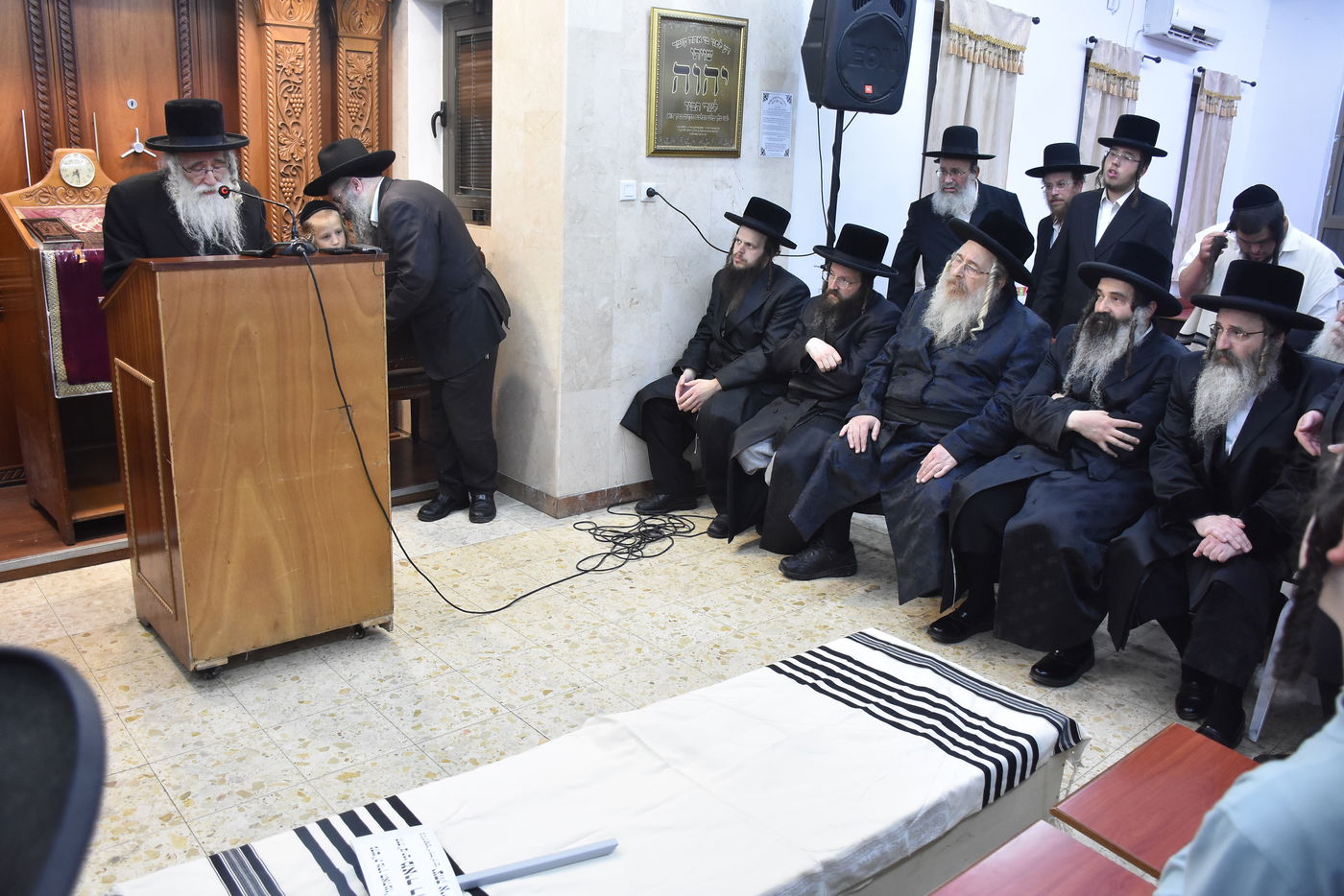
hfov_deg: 67.4
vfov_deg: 47.9
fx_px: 1008
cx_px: 672
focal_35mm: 27
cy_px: 448
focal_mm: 18
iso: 1600
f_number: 5.6
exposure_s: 1/100
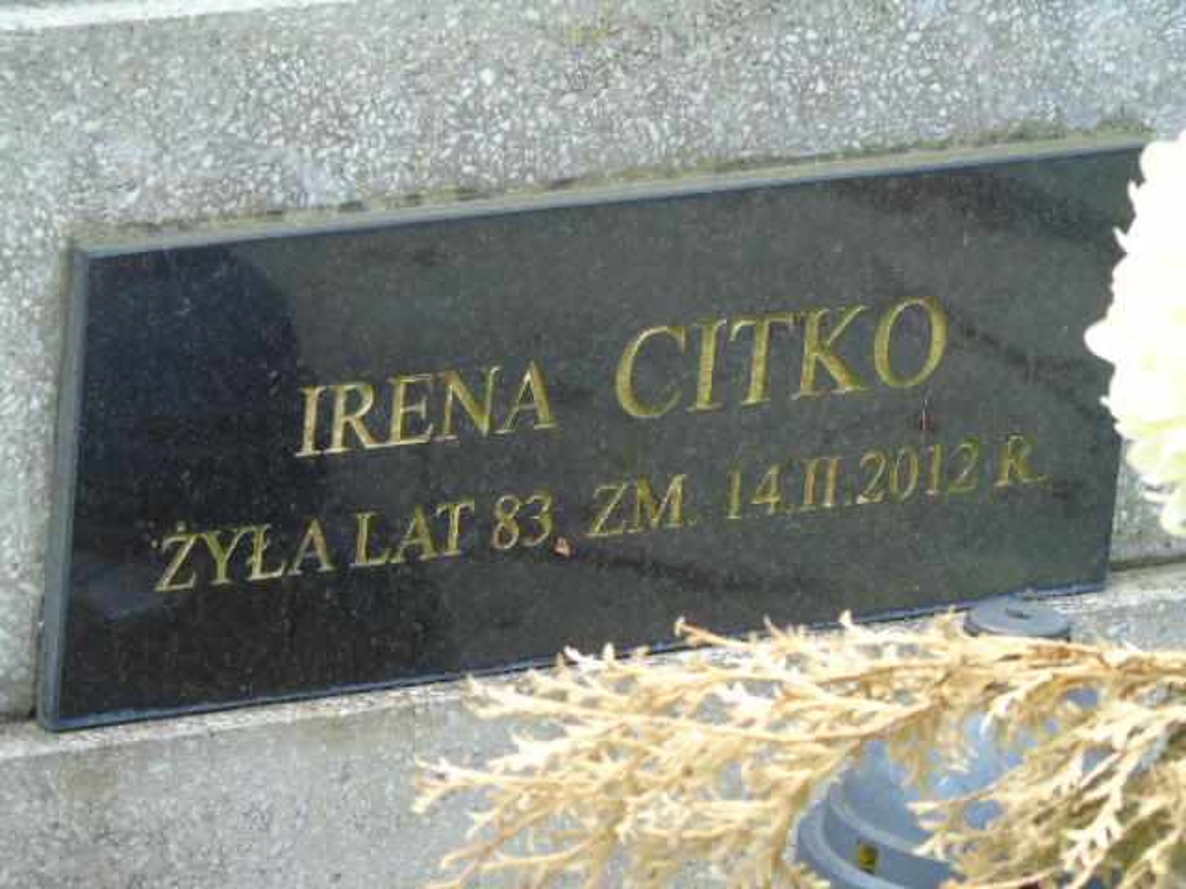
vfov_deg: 5.3
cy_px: 444
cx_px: 593
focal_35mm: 278
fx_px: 9525
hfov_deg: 7.1
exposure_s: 1/125
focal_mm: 50
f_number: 4.9
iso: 250
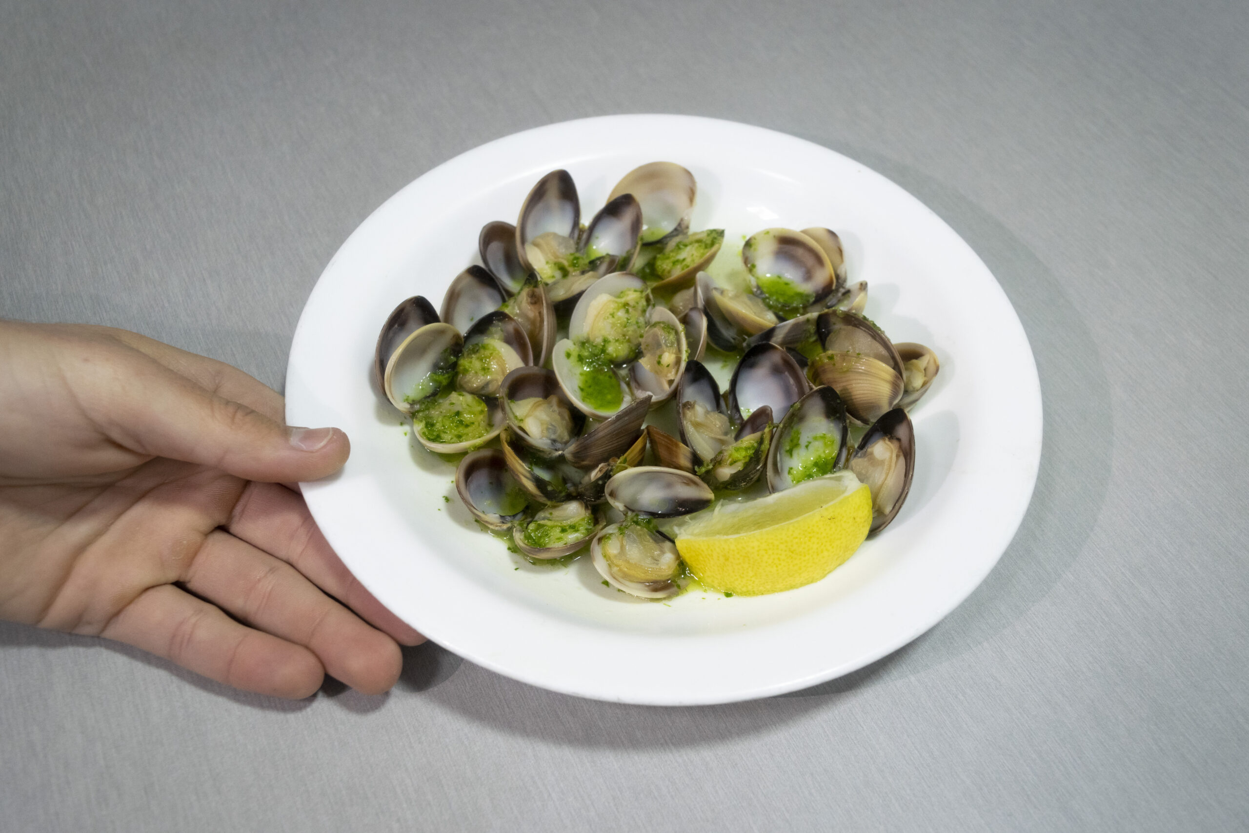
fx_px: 1197
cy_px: 416
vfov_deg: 38.4
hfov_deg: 55.1
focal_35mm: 34
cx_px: 624
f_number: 6.3
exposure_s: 1/60
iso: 800
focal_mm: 23
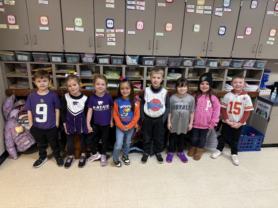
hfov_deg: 71.6
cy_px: 104
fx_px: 193
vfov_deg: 56.8
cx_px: 139
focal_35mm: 24
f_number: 1.78
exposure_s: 1/60
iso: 400
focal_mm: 6.76
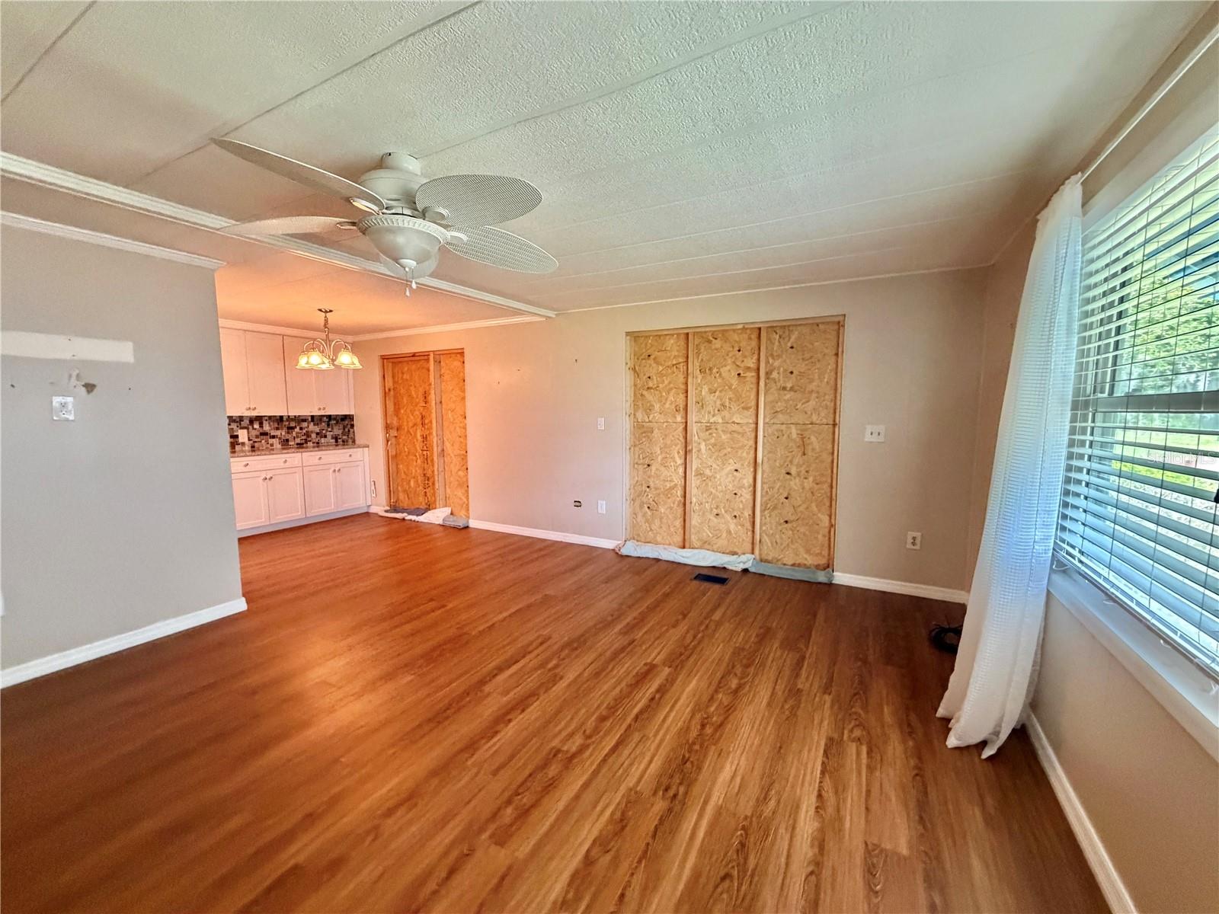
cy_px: 457
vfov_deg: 85.7
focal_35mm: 14
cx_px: 610
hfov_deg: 102.1
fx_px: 493
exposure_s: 1/60
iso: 640
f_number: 2.2
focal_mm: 2.22
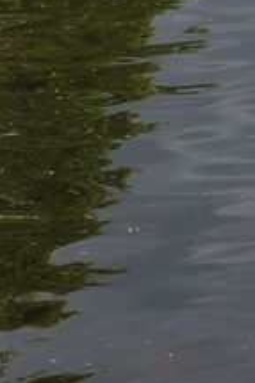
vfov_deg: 6.3
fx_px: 3171
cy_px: -762
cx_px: 890
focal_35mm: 298
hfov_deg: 4.4
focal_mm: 40
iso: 200
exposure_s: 1/320
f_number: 11
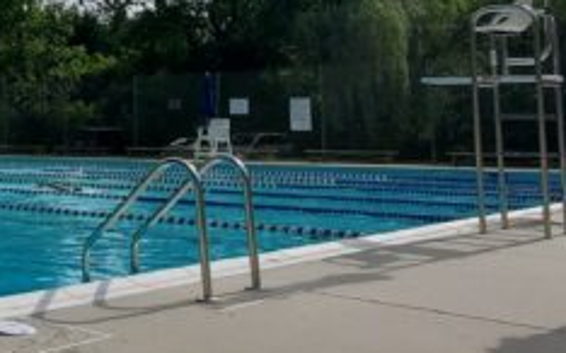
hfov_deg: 31.2
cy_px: 24
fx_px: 879
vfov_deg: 22.1
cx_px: -75
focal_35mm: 57
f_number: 2.2
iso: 50
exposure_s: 1/3211
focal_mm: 1.8
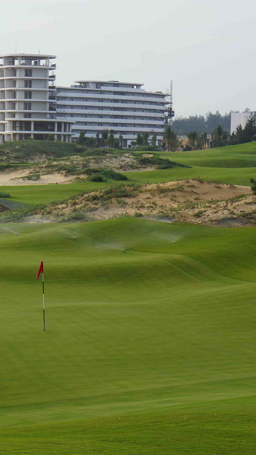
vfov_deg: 16.6
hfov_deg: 9.4
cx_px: 33
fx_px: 1557
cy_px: 228
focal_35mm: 129
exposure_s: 1/125
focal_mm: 55
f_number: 8
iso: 100
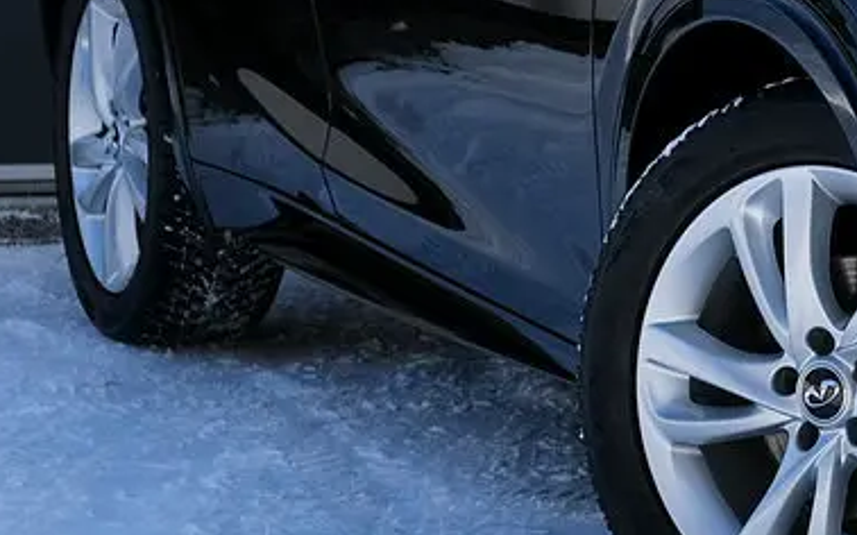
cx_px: 1216
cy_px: -15
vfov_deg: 7.6
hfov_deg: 11.8
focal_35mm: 171
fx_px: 3993
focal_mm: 37.4
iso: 320
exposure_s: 1/680
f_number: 5.6
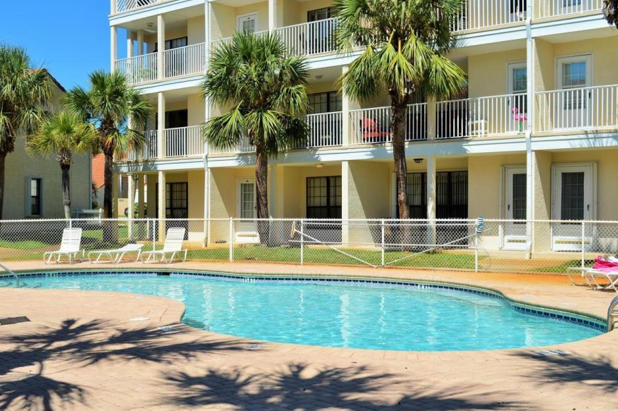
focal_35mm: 43
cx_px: 259
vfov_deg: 31.1
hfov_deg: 45.3
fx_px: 738
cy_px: 229
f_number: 9
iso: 100
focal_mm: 24
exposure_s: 1/320
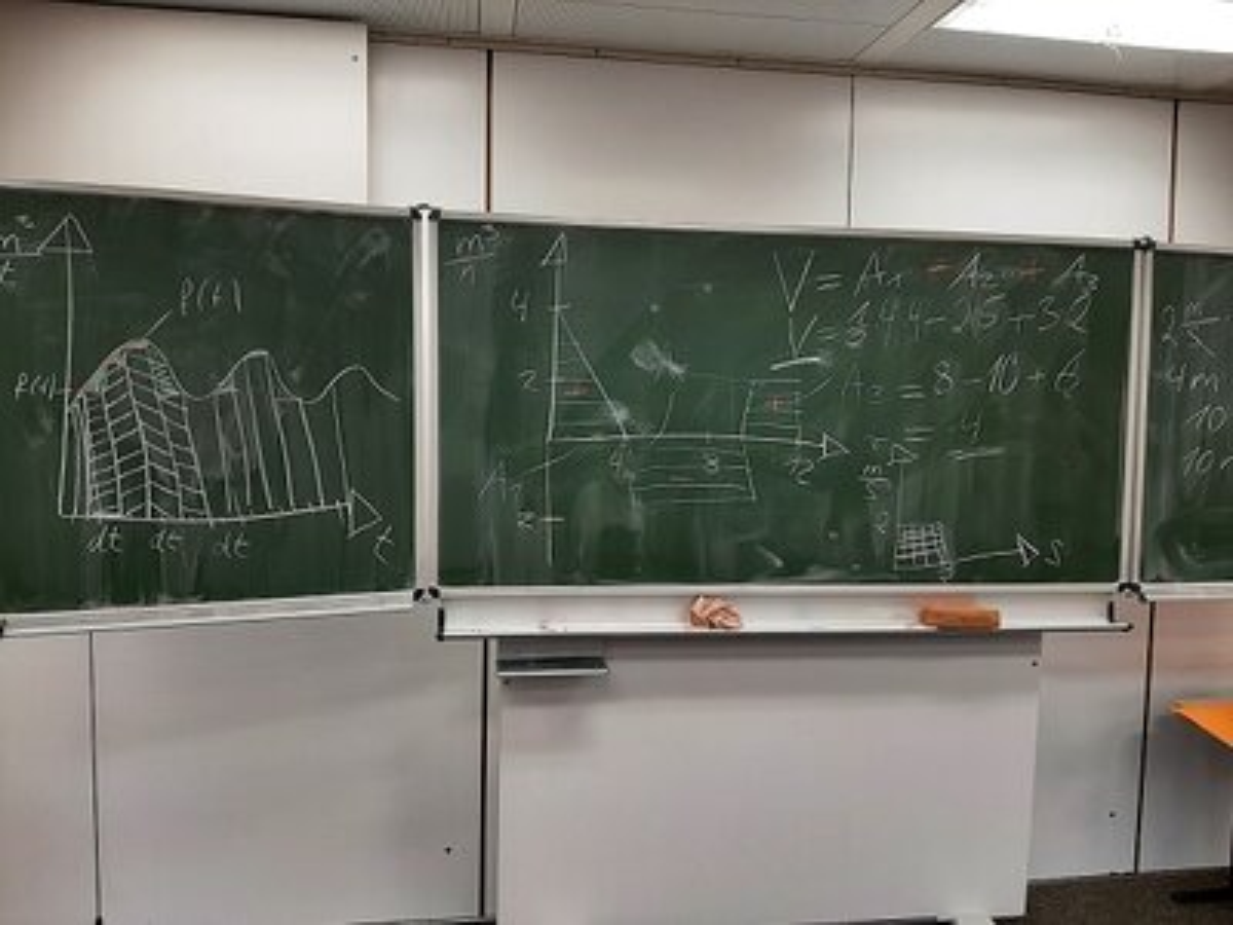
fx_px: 926
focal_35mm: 26
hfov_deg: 67.3
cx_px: 616
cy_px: 462
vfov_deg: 53.1
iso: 40
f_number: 1.7
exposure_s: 1/50
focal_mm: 3.93
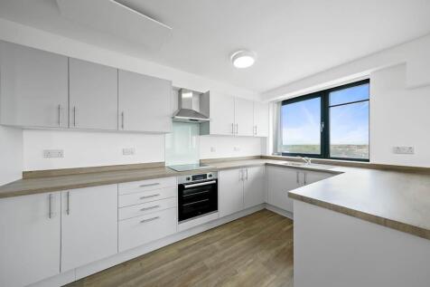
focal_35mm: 12
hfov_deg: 112.6
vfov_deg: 90.0
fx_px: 143
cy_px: 144
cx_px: 215
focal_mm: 8
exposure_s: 1/15
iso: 200
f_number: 5
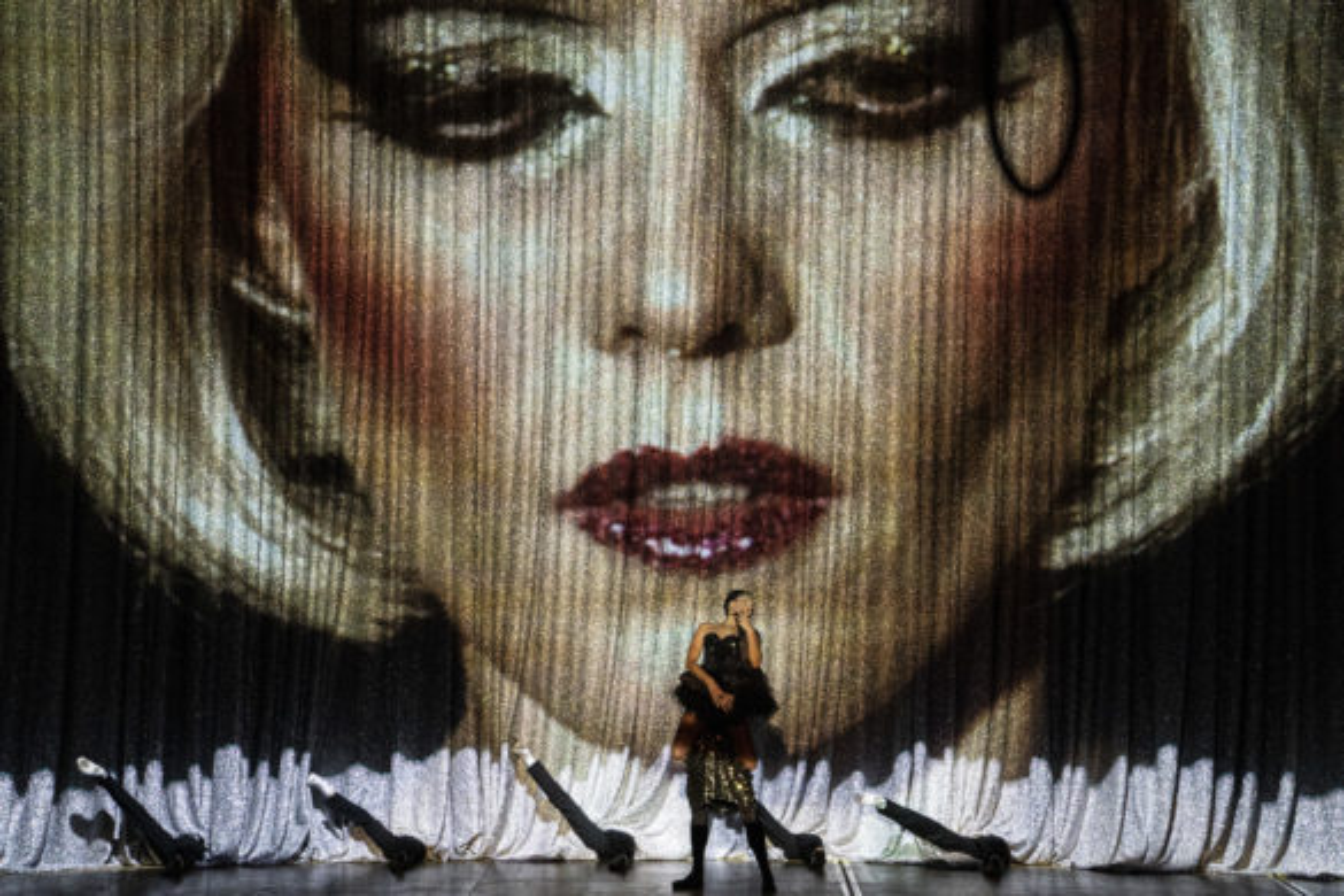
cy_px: 448
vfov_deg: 13.0
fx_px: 3920
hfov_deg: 19.5
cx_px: 672
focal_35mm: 105
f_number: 4.5
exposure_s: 1/60
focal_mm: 70
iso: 2500
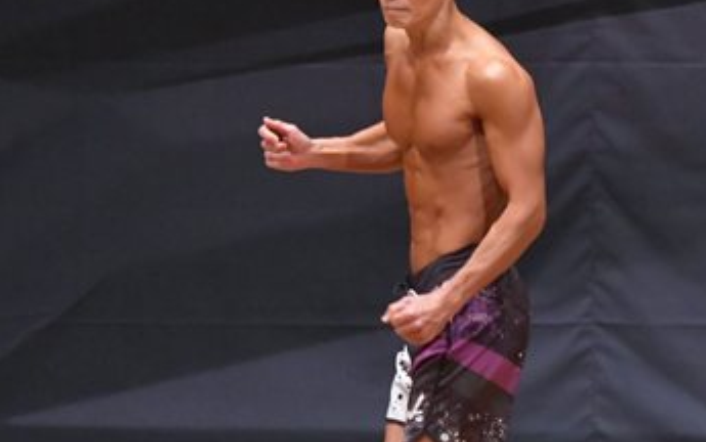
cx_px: 494
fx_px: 12551
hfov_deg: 3.2
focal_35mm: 652
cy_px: 286
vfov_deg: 2.0
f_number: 5.6
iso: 6400
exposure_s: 1/400
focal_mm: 190
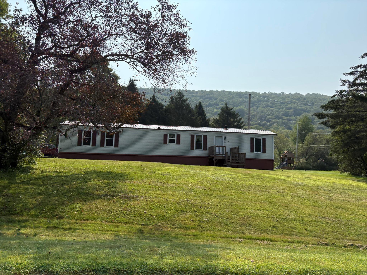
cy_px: 138
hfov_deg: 67.3
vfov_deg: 53.1
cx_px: 184
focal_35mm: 26
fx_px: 276
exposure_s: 1/4950
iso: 64
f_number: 1.6
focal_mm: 5.96
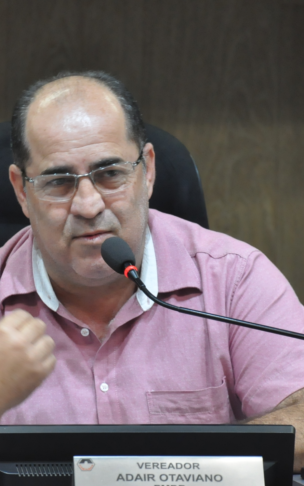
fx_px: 3204
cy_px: 243
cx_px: 41
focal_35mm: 242
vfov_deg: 8.7
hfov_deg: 5.4
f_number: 5.6
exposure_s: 1/60
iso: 2000
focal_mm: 105
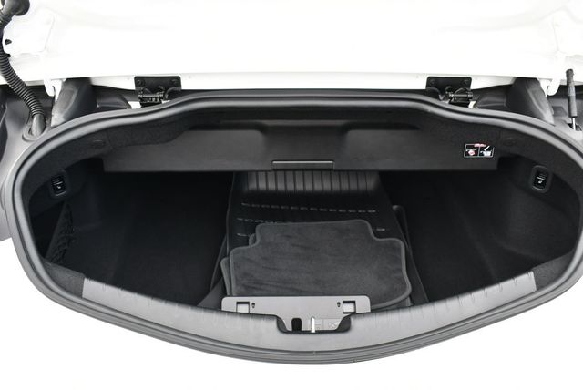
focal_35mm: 36
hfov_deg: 53.1
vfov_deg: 36.9
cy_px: 195
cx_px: 292
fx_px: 584
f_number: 4.5
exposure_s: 1/250
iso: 400
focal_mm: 18
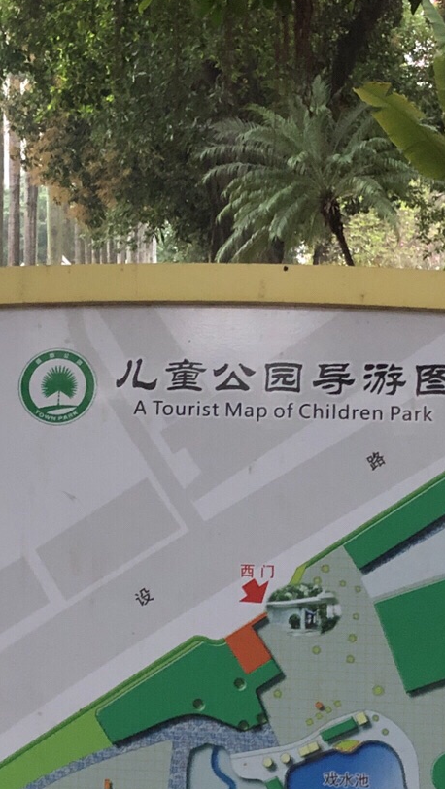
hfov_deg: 16.1
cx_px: 162
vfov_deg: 28.2
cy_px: 404
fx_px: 1571
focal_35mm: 75
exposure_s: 1/6
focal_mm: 4
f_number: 1.8
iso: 100
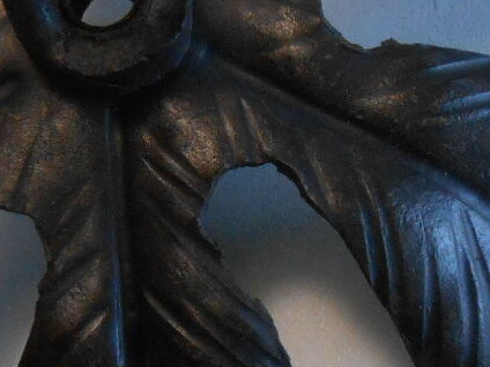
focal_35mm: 98
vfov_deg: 15.1
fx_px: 1387
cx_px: 66
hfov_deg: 19.7
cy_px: 160
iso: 400
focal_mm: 4.6
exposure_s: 1/160
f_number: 3.5
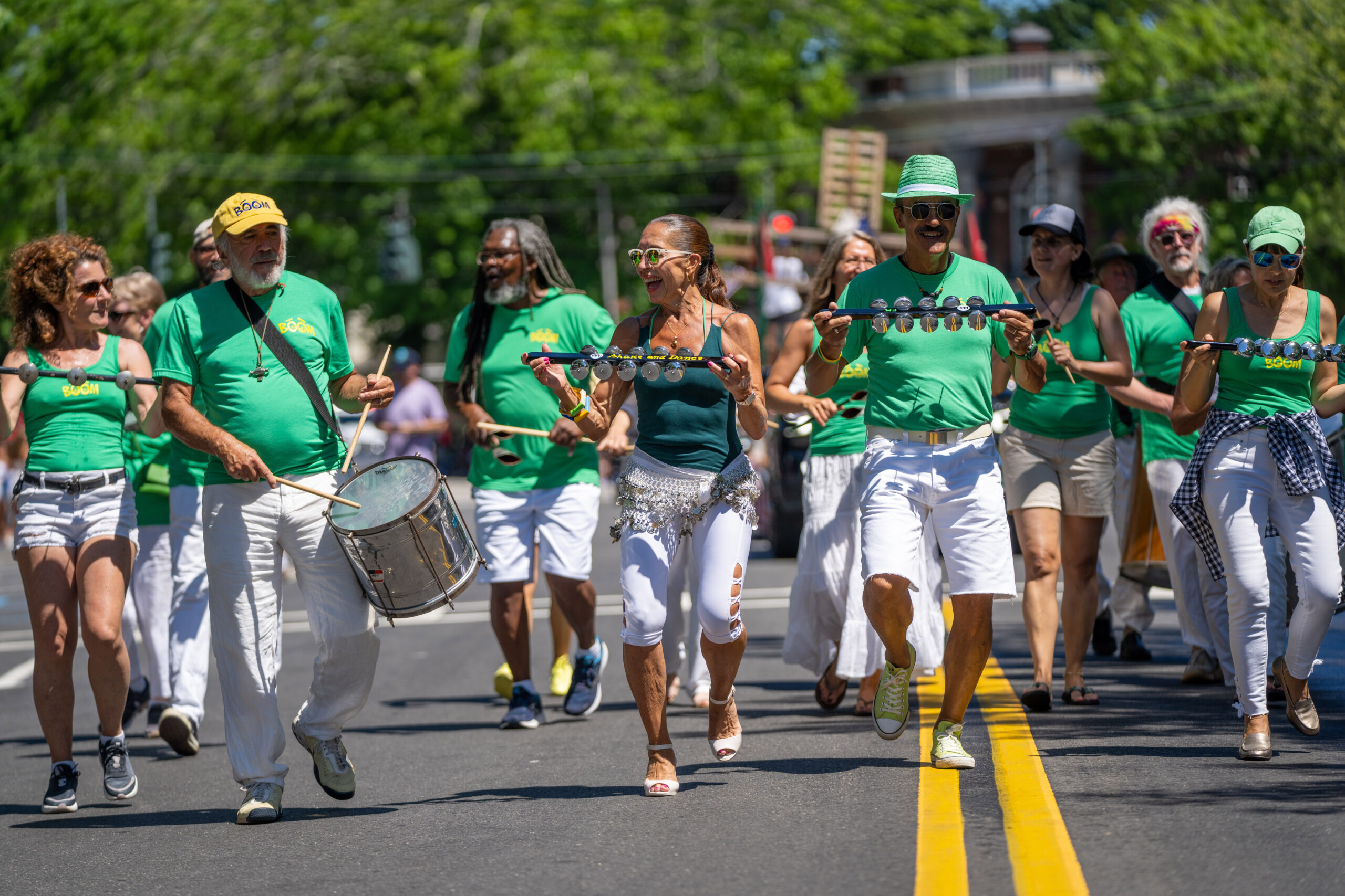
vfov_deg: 10.2
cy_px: 448
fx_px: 5006
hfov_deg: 15.3
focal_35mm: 134
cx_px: 672
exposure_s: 1/1600
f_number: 2.8
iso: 100
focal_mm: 134
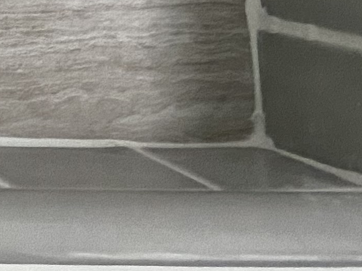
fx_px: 1568
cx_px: -511
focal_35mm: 150
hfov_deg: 11.1
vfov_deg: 9.5
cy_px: -201
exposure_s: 1/46
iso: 500
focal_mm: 4.25
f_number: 1.8
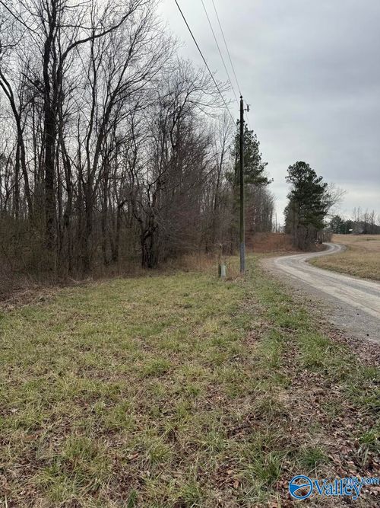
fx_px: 351
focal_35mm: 24
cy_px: 254
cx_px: 190
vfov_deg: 71.6
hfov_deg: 56.8
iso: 80
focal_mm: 6.76
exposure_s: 1/4049
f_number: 1.78
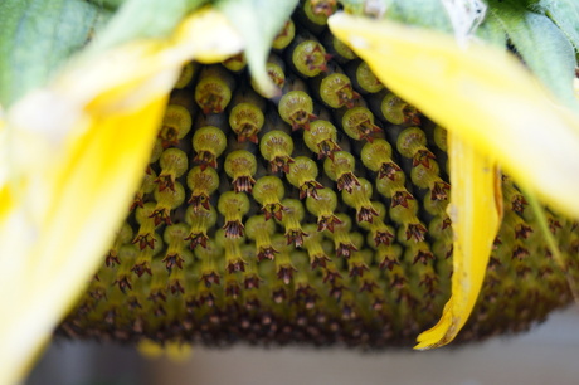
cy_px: 192
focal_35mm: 52
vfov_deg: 25.7
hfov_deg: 37.9
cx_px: 290
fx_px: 844
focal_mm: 35
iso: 320
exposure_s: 1/160
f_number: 5
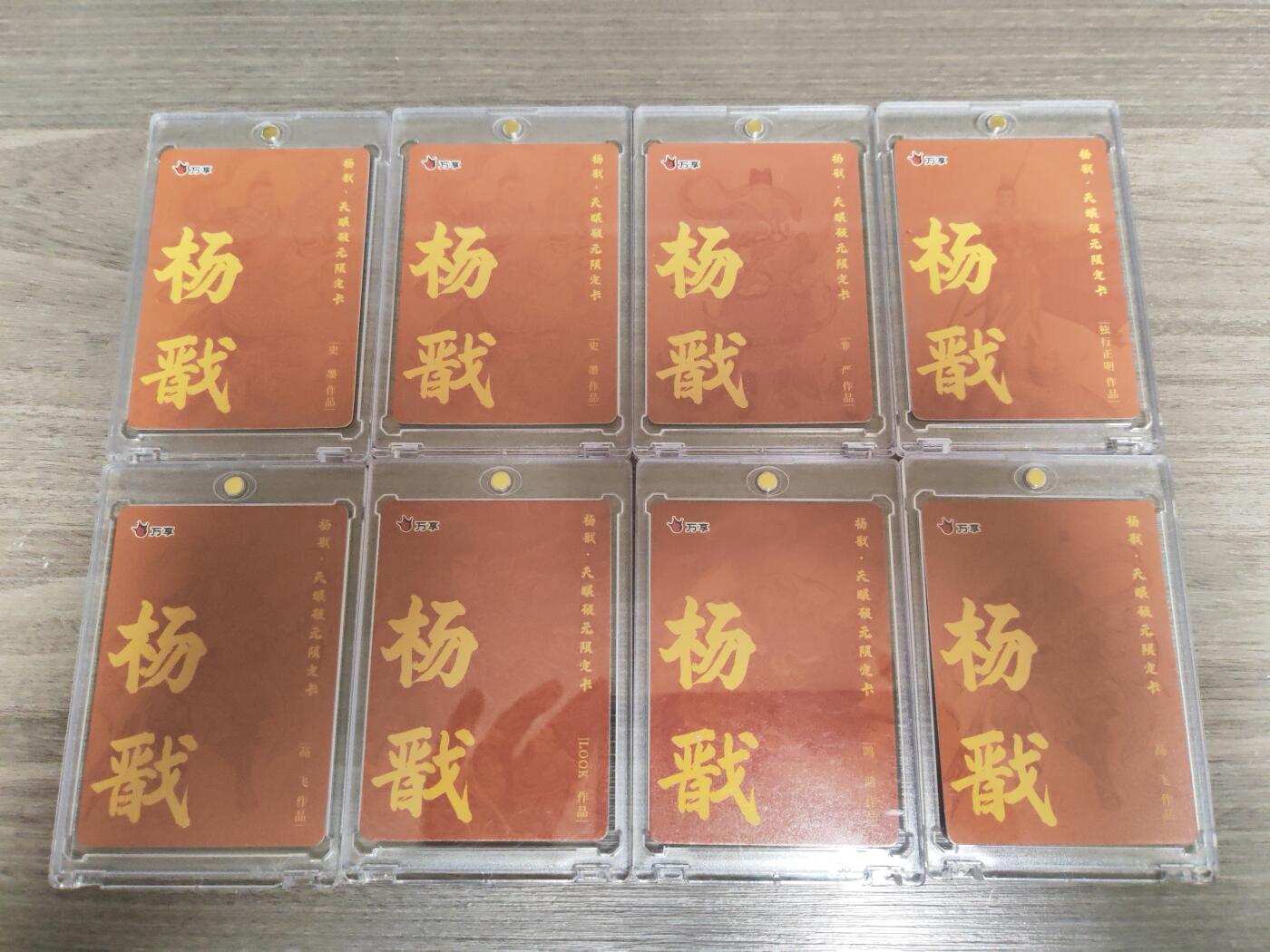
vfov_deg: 51.4
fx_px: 991
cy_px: 476
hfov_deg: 65.3
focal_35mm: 27
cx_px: 635
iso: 640
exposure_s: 1/100
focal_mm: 5.53
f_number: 1.8
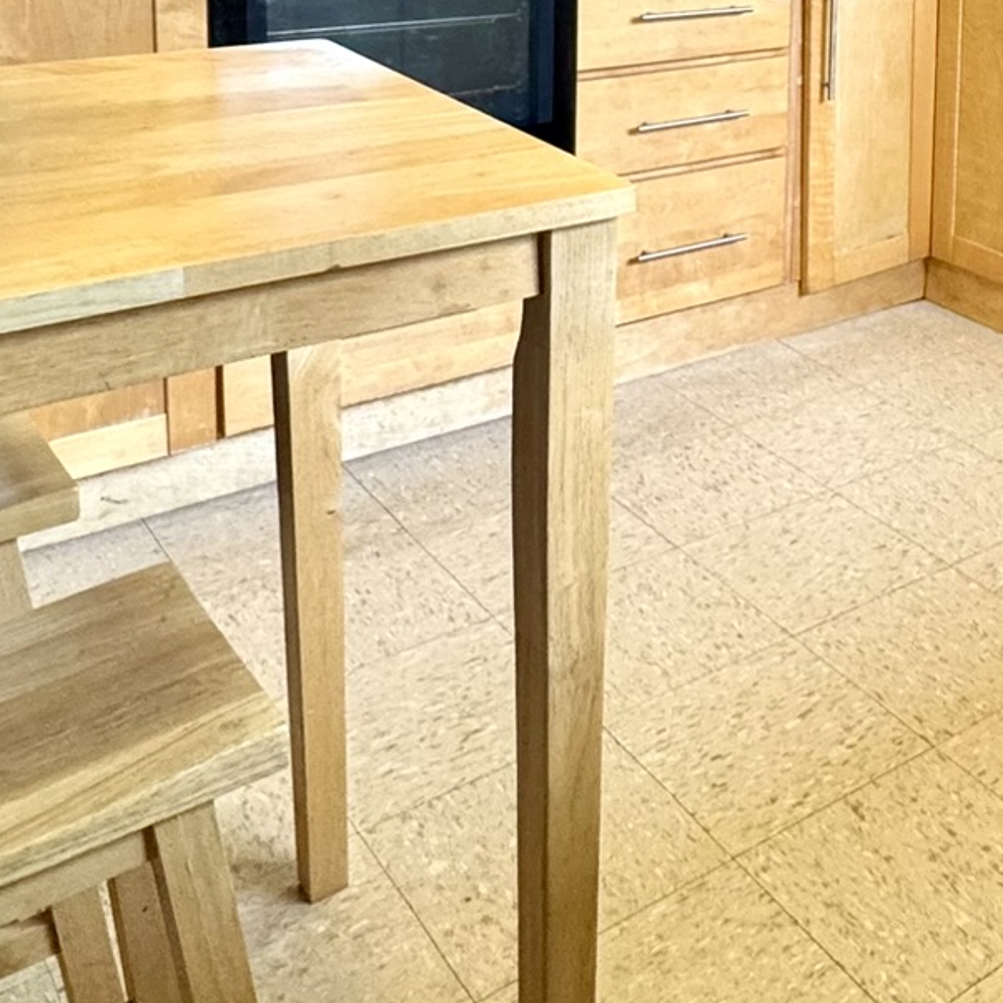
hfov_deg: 36.4
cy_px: 7
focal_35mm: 42
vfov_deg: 36.2
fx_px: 1377
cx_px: 983
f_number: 2.2
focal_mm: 2.22
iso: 250
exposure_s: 1/100
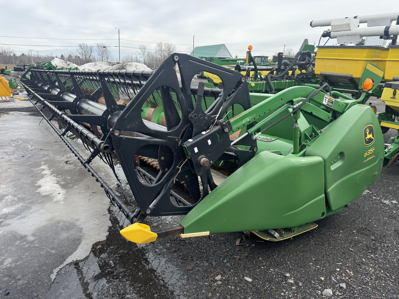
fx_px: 277
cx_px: 200
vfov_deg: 56.8
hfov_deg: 71.6
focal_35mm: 24
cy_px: 150
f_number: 1.78
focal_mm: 6.76
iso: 80
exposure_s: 1/1456
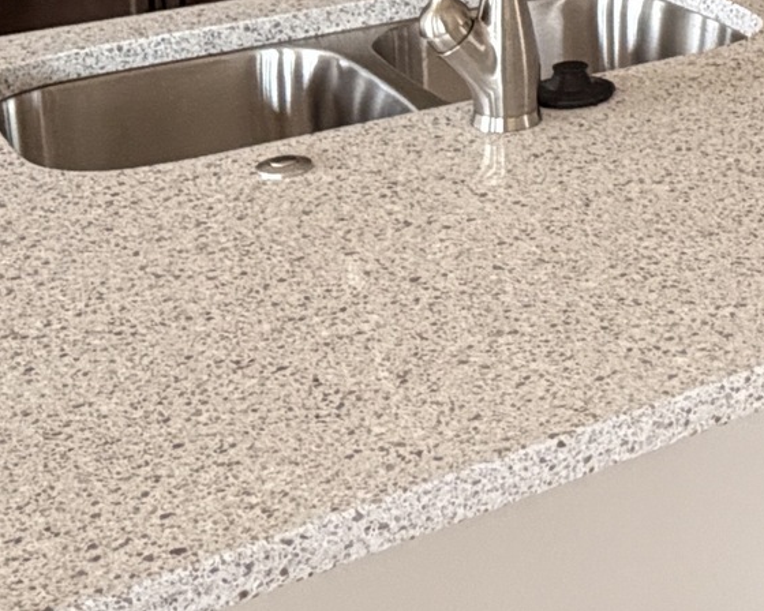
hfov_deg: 23.7
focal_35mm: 75
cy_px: -180
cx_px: 849
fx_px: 1696
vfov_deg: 19.0
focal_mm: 2.22
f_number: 2.2
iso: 320
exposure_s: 1/121
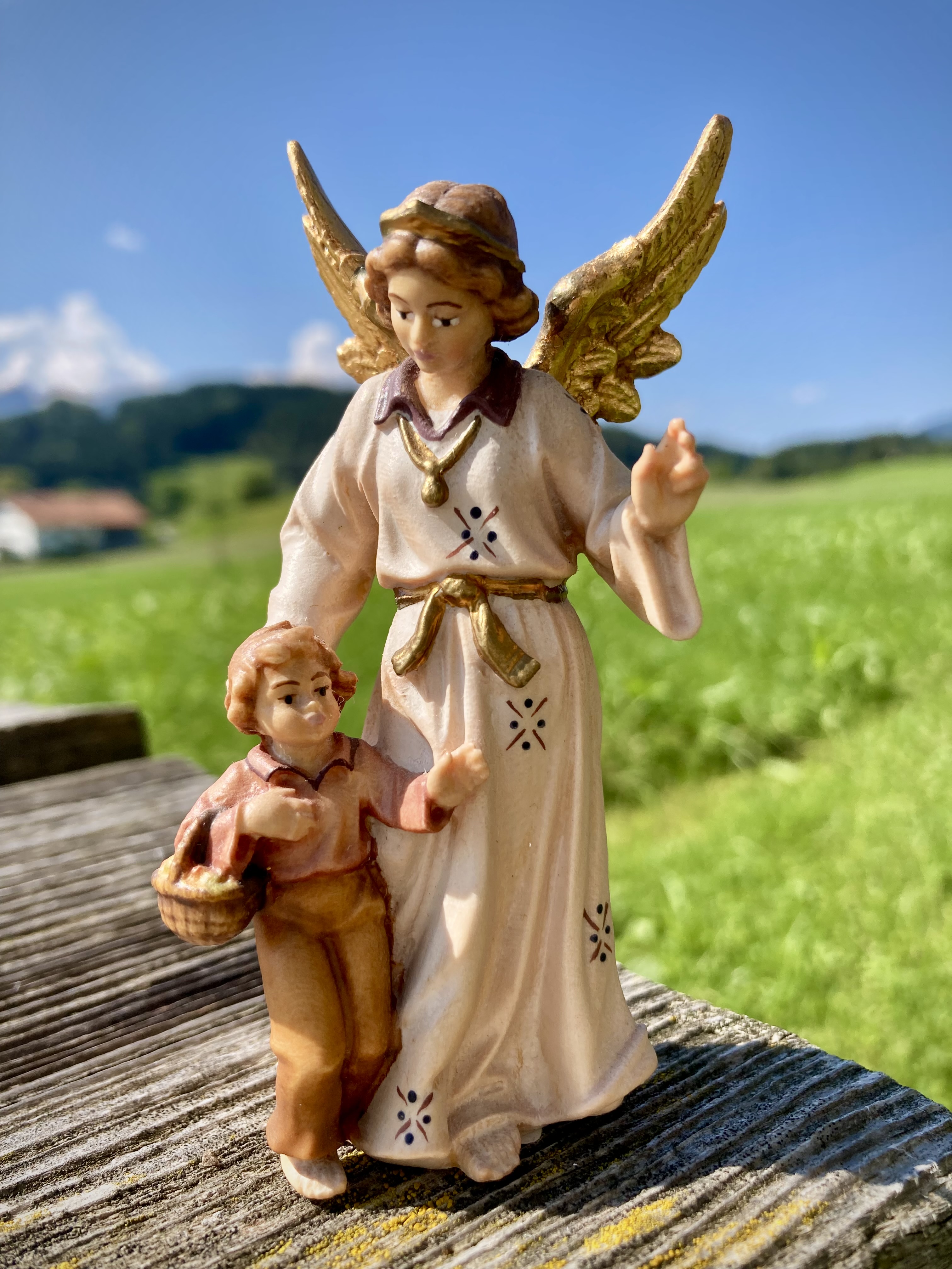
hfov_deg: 49.7
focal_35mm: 28
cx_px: 476
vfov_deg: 63.4
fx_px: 1027
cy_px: 634
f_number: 1.8
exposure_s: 1/1453
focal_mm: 3.99
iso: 20
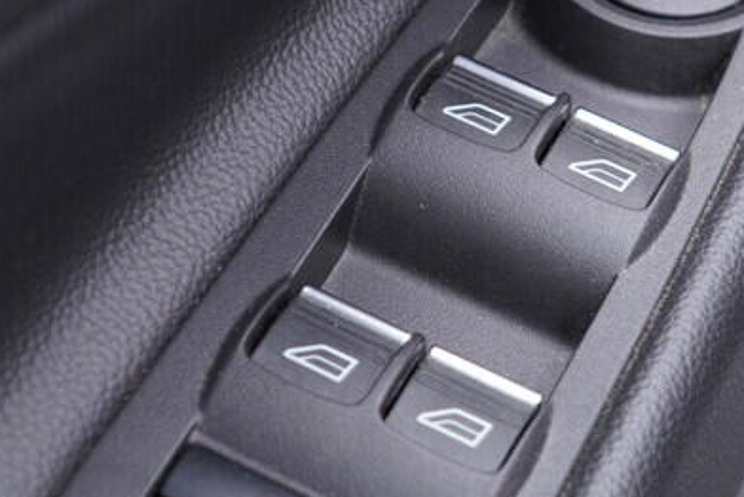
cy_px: 172
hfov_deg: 21.4
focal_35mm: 94
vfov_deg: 14.6
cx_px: 598
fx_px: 1944
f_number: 2.8
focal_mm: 24
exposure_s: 1/40
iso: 160
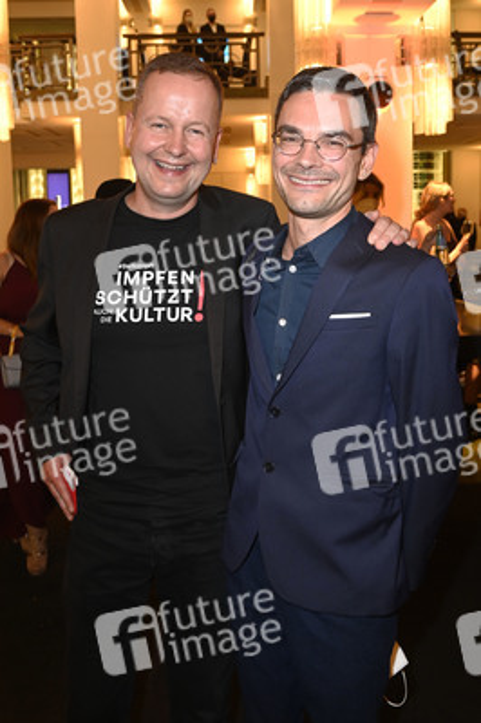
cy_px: 362
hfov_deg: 46.3
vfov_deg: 65.5
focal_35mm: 28
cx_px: 240
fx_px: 562
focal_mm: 28
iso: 2000
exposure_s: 1/50
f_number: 5.6
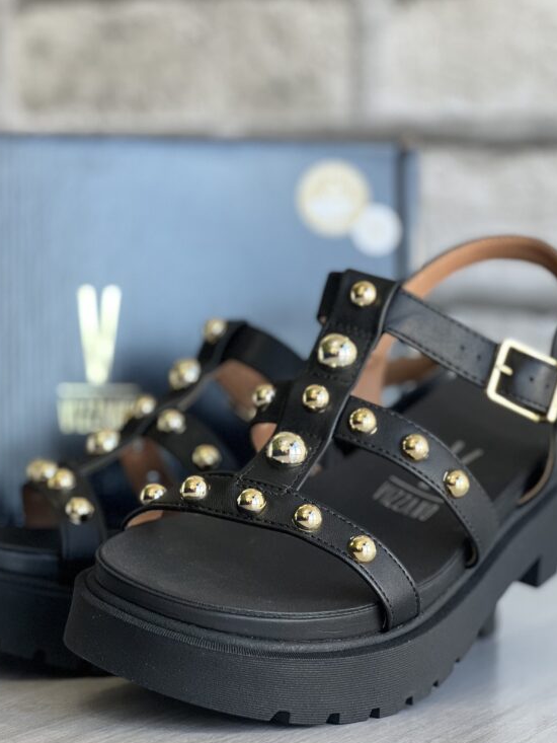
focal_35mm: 98
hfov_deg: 15.1
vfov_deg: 20.0
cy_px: 388
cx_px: 259
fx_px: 2102
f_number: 2.8
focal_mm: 9
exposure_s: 1/120
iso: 200
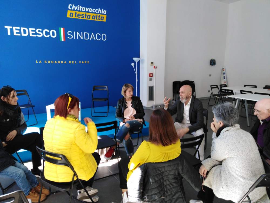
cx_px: 135
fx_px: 203
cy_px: 102
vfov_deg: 53.1
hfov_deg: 67.3
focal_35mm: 26
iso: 129
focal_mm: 3.46
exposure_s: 1/33.3
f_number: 2.2
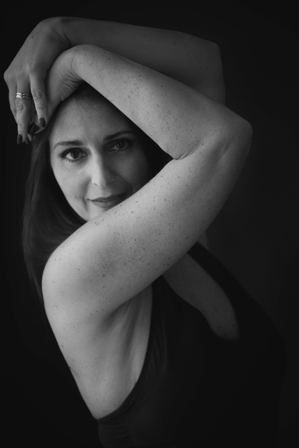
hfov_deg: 19.5
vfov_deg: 28.8
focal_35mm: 70
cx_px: 150
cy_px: 224
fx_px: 871
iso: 2500
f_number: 2.8
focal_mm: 70
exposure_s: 1/100
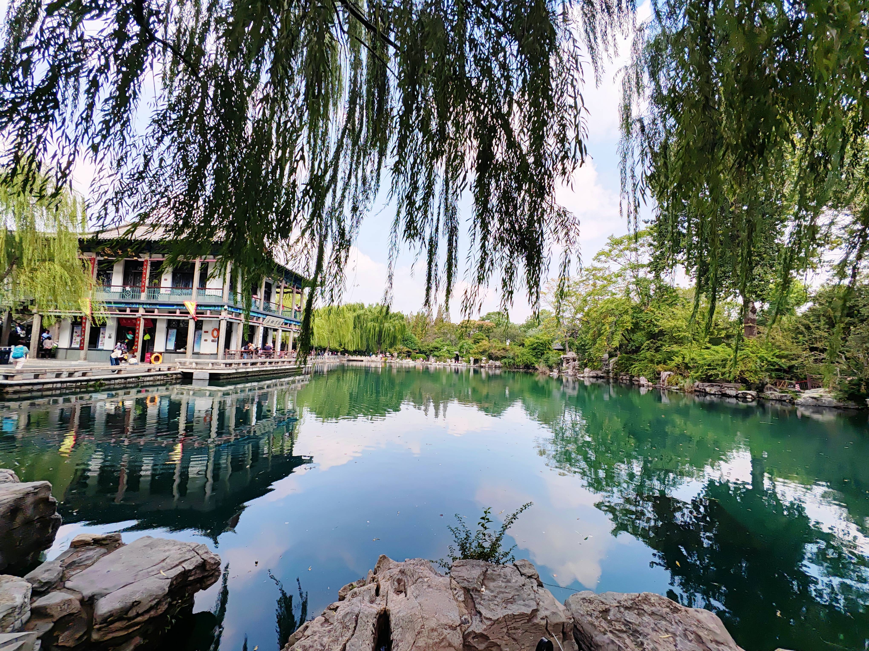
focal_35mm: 13
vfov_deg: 89.9
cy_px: 326
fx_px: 326
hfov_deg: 106.2
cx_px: 434
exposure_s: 1/390
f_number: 2
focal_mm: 1.82
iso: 50
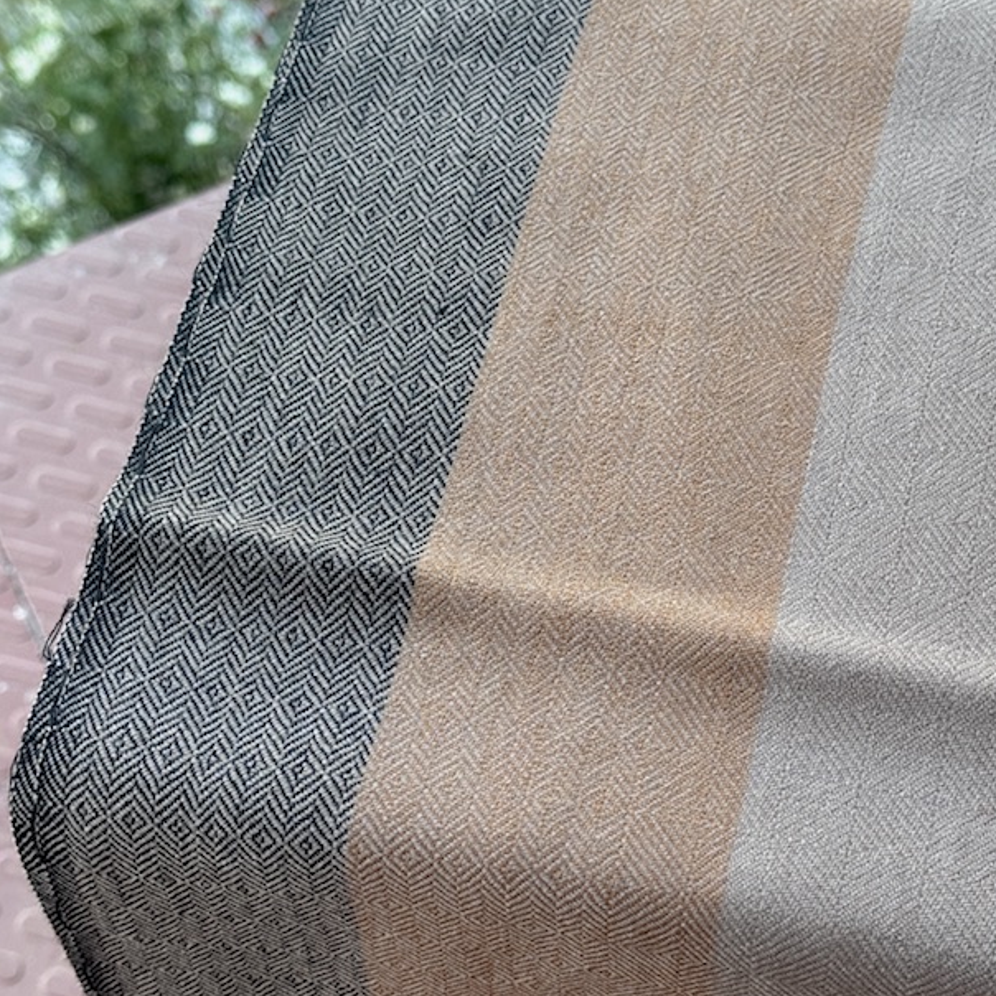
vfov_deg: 24.7
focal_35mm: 70
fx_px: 2279
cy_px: 488
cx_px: 535
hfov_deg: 24.6
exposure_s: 1/121
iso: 50
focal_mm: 6.76
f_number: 1.78
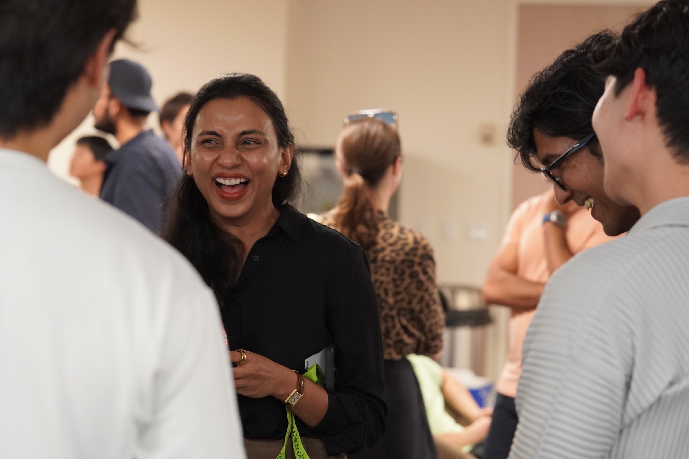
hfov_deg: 18.2
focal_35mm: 112
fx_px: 2153
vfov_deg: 12.2
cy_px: 230
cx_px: 344
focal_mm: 75
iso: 2500
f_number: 4
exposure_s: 1/160
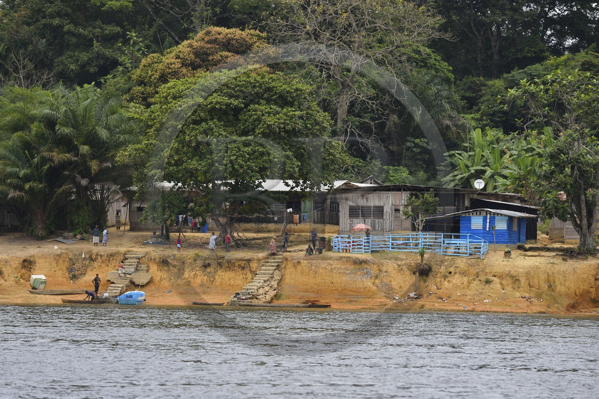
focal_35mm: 160
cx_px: 300
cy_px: 200
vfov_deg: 8.6
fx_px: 2662
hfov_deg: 12.8
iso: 1600
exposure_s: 1/1000
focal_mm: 160
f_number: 4.5
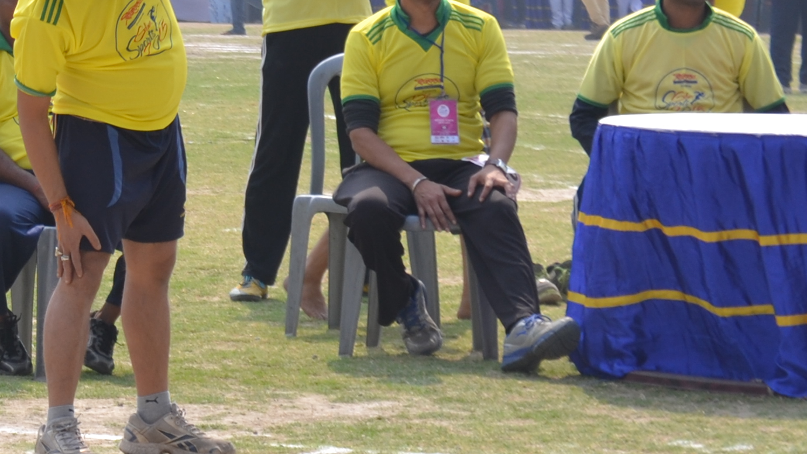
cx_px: -503
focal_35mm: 289
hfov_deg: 7.3
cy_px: 135
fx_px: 6179
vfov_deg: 4.2
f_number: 8
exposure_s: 1/250
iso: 100
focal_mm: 55
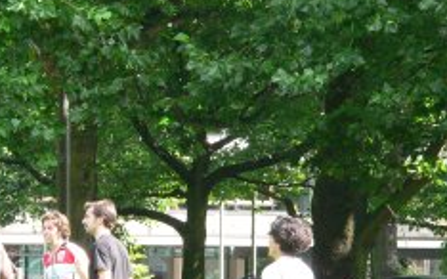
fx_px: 4639
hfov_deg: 5.5
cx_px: 99
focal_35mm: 381
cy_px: 262
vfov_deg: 3.4
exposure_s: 1/200
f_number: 5.6
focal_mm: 31.1
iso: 400
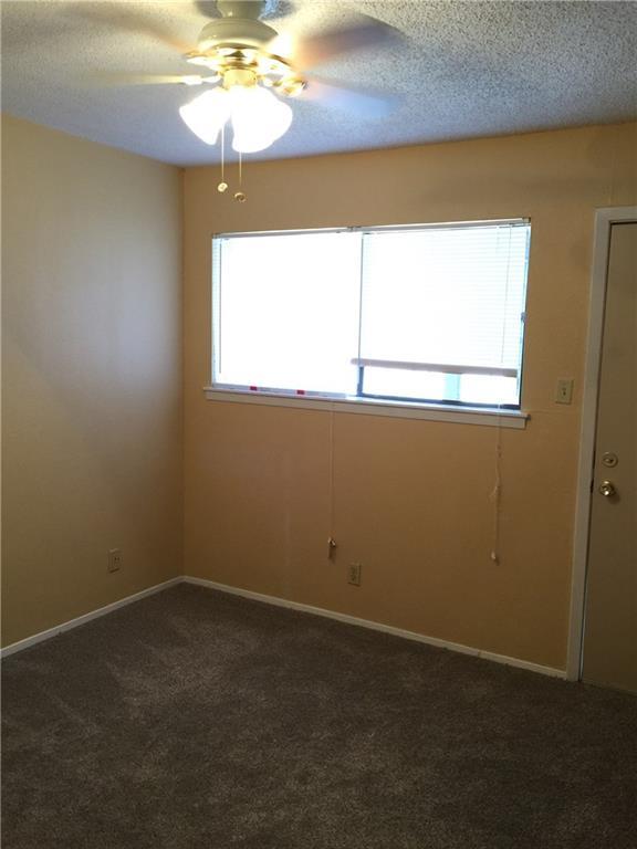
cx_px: 318
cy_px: 424
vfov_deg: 61.7
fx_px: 712
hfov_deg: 48.2
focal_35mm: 29
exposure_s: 1/15
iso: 64
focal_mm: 4.15
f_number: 2.2
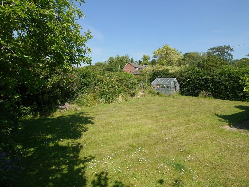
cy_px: 94
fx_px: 129
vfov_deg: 71.6
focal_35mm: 18
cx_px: 124
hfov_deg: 87.8
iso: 100
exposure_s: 1/400
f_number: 7.1
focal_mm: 9
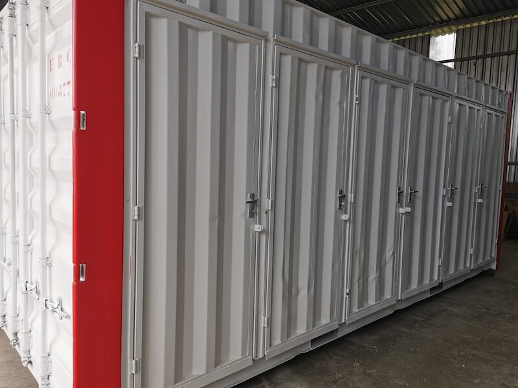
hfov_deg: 65.3
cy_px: 194
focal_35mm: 27
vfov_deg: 51.4
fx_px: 404
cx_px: 259
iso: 50
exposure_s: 1/929
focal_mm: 5.56
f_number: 1.6
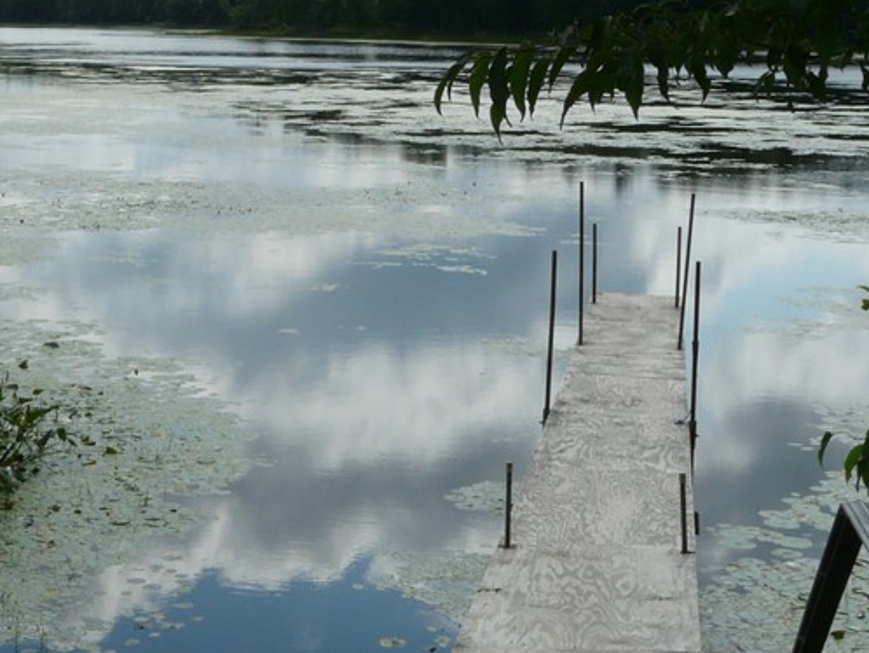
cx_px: 236
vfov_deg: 19.8
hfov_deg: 26.0
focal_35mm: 74
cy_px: 157
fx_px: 1859
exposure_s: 1/400
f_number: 7.1
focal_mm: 5.9
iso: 100
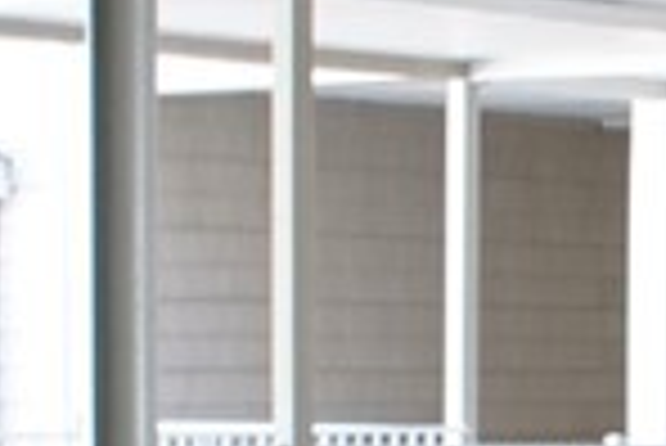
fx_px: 3667
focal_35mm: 198
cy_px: 757
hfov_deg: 9.7
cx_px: 1318
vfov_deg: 6.8
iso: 640
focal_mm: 18
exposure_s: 1/60
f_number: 3.5
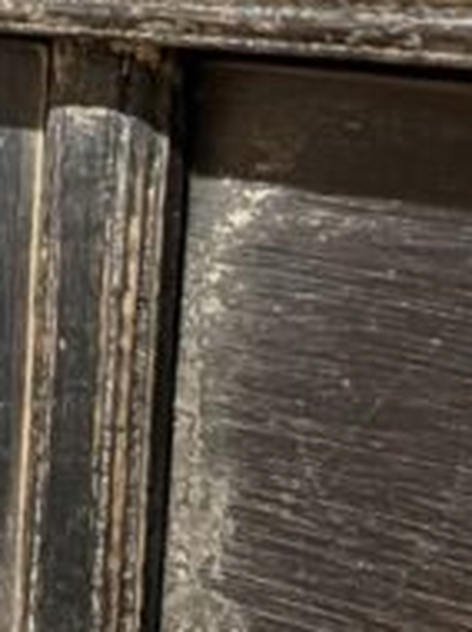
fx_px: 2332
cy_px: 145
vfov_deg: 15.3
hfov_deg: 11.3
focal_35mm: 128
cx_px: -83
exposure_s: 1/50
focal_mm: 5.7
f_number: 1.5
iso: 320
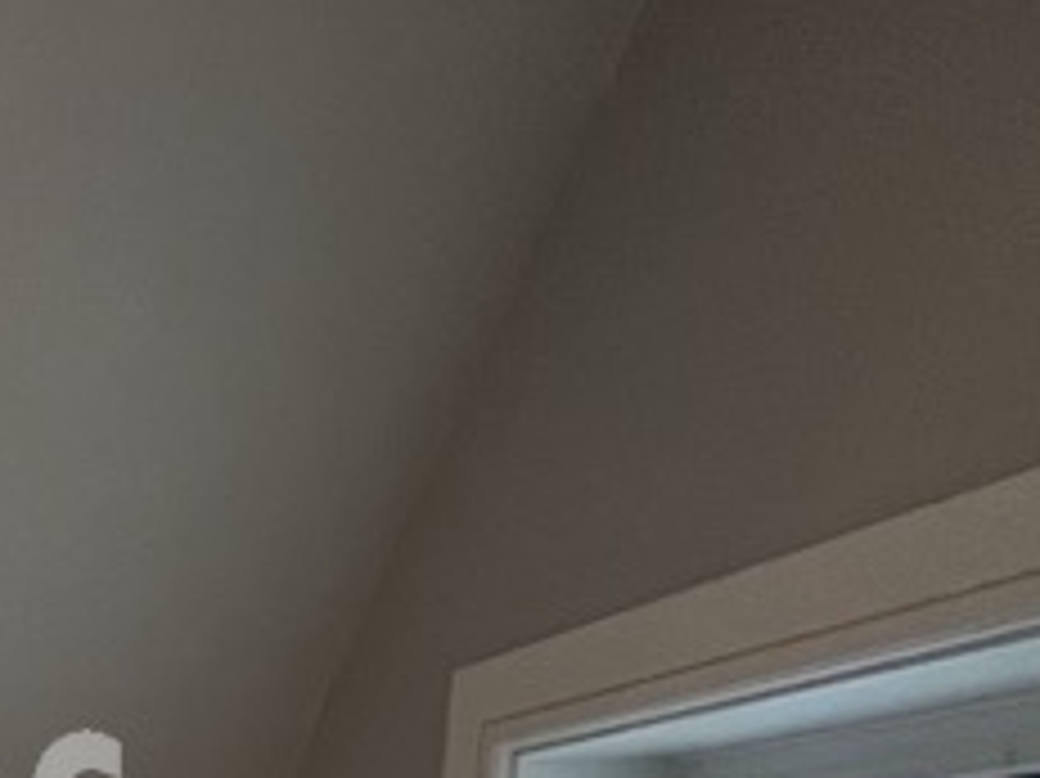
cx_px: -747
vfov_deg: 25.9
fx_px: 1351
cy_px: 1088
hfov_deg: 24.0
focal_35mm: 45
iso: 100
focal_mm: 1.57
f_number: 1.8
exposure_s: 1/120
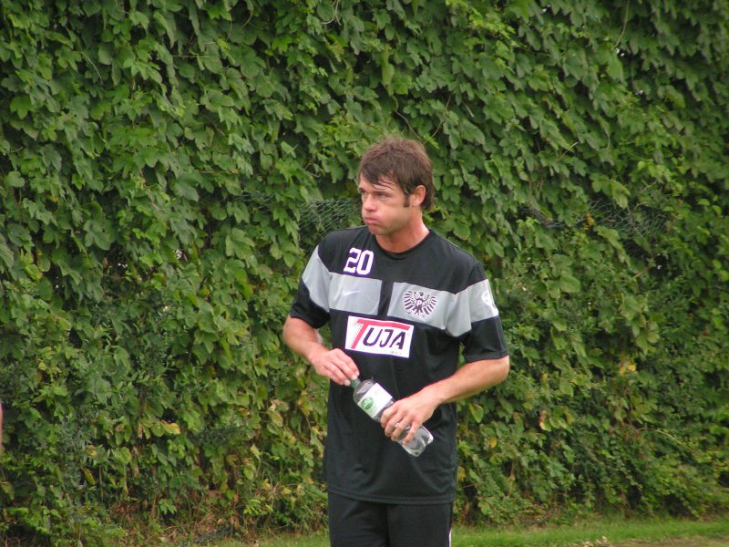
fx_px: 8003
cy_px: 274
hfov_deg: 5.2
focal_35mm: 380
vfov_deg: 3.9
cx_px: 364
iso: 200
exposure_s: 1/320
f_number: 3.5
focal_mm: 58
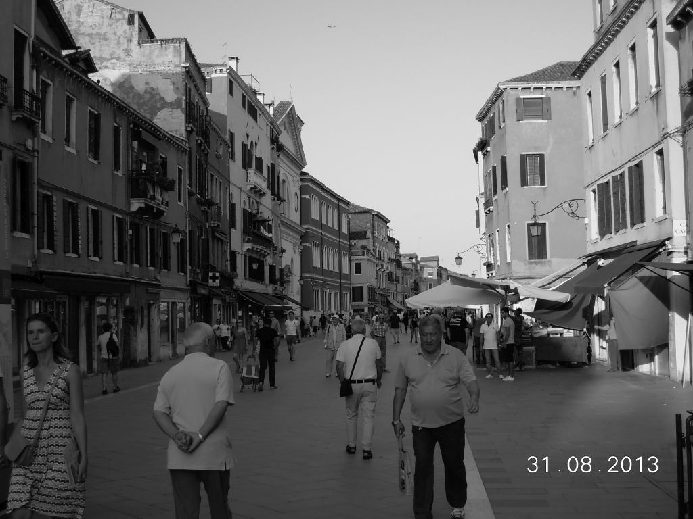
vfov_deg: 29.1
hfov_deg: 38.2
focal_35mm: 50
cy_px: 260
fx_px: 1001
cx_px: 346
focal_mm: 9
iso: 160
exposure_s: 1/800
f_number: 3.3
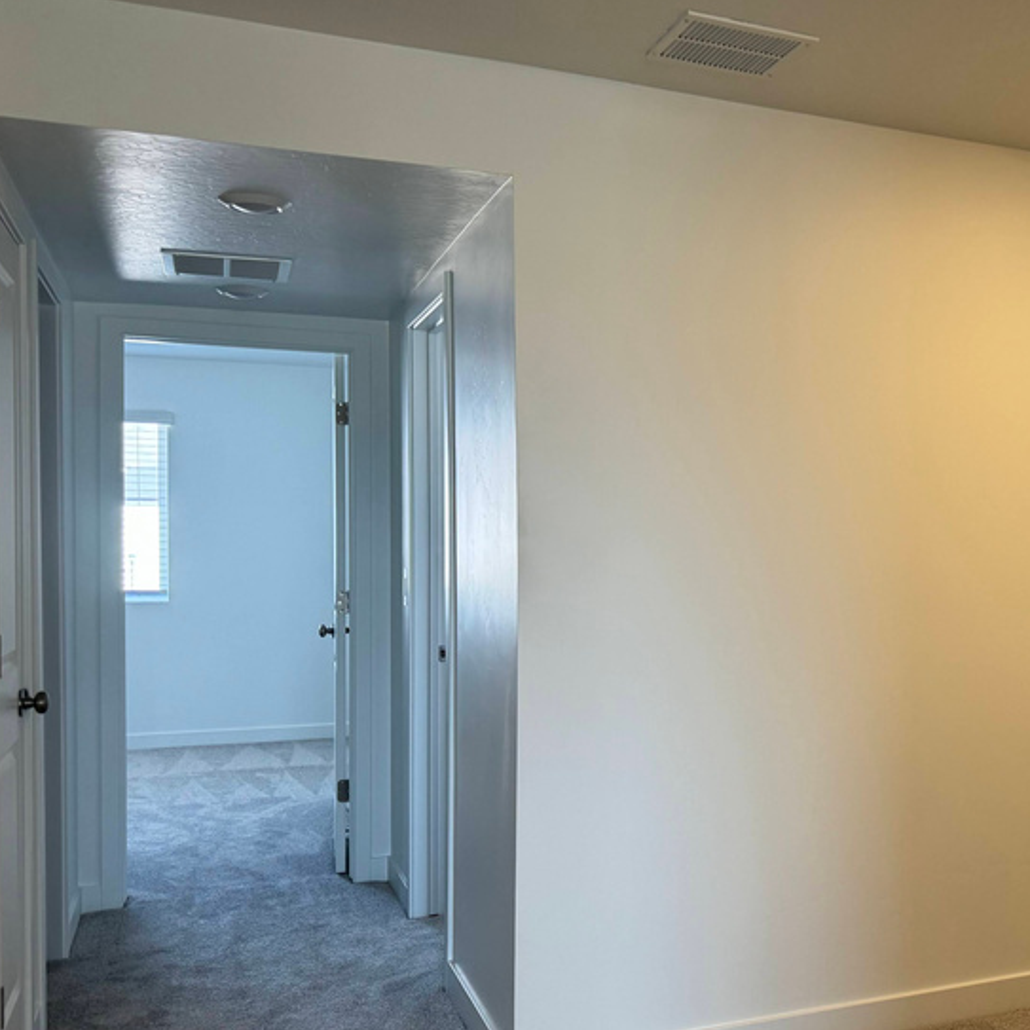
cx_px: 914
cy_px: 563
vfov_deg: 41.8
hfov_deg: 39.1
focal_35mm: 40
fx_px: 1347
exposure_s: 1/120
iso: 160
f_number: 1.78
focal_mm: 6.86
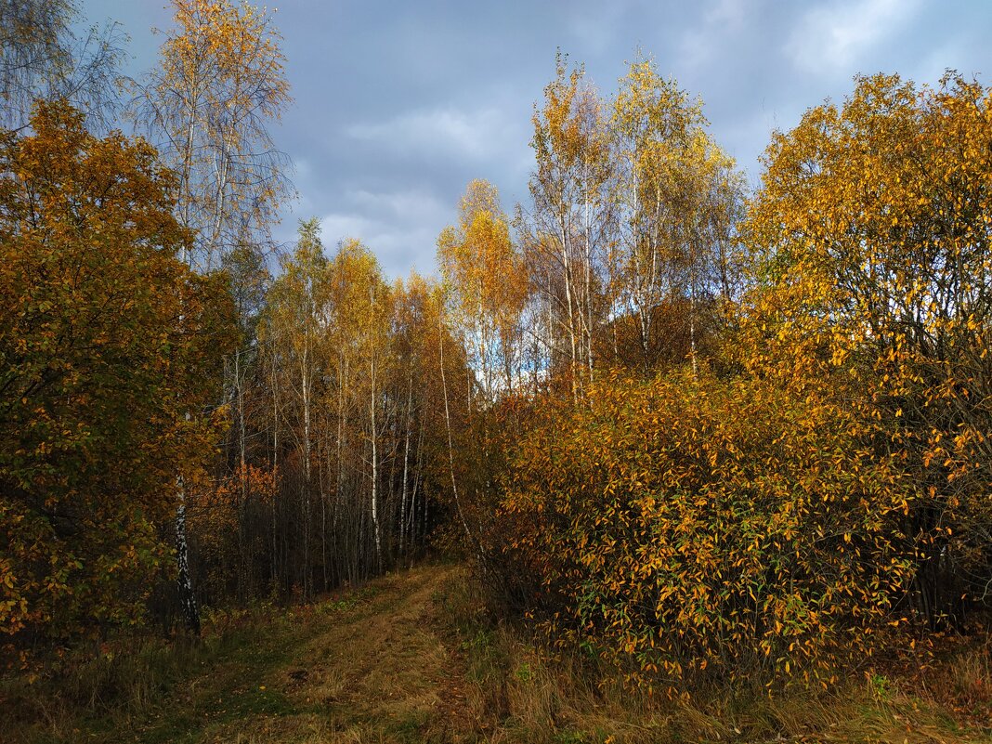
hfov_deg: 71.6
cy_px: 372
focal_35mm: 24
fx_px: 688
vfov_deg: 56.8
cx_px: 496
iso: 100
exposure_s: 1/368
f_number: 1.9
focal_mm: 3.94
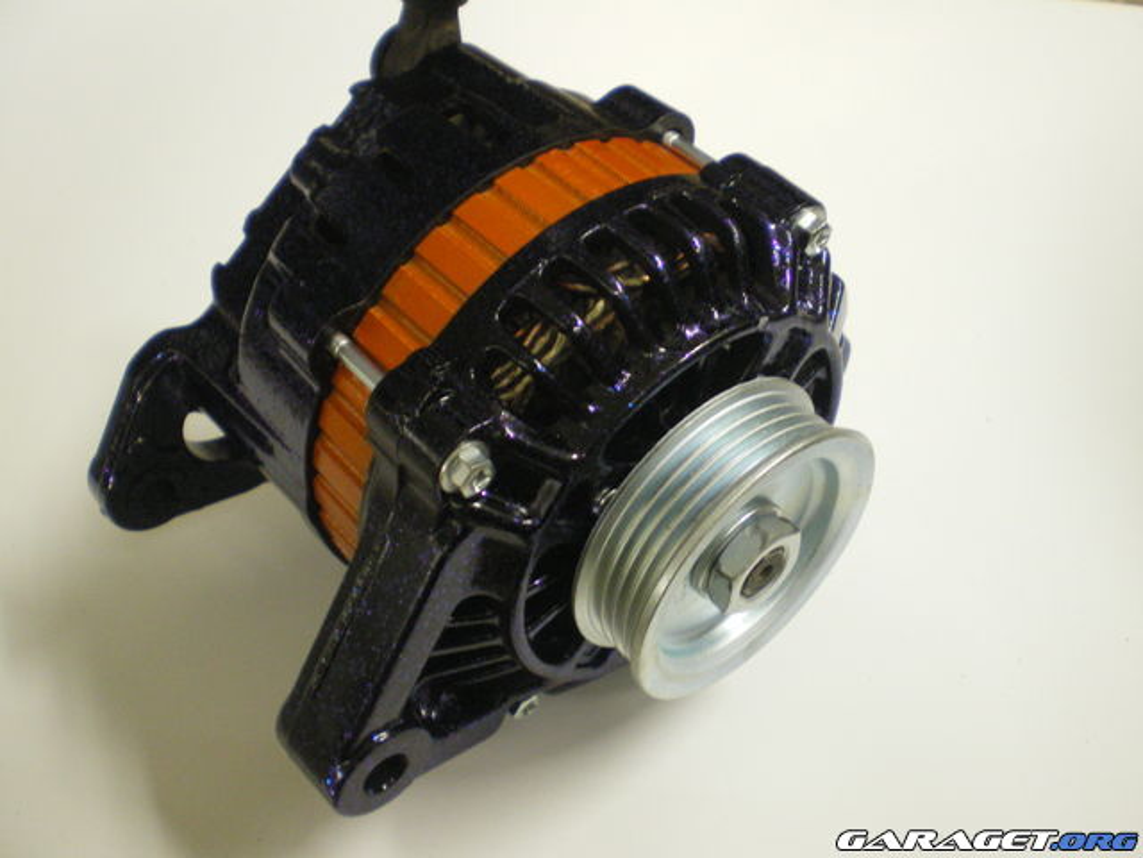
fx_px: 1255
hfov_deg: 49.0
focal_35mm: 38
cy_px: 429
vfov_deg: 37.7
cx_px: 572
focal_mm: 6.3
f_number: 3.1
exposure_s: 1/30
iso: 400
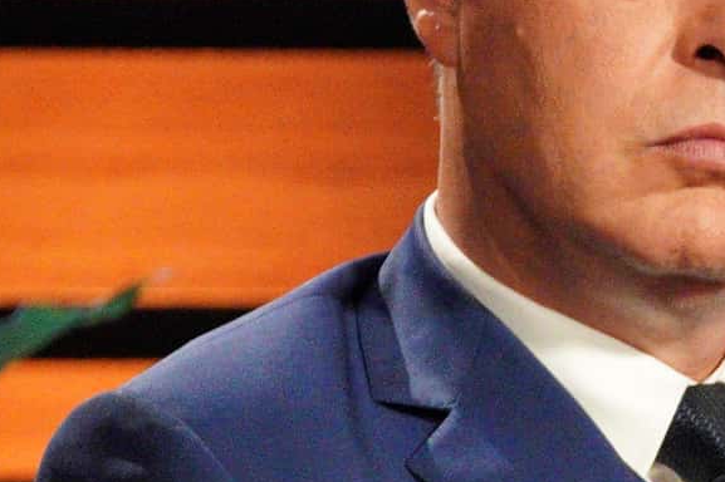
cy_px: 749
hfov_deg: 1.2
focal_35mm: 1792
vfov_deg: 0.8
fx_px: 36058
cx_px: 1112
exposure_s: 1/125
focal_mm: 344.3
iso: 16000
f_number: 6.3
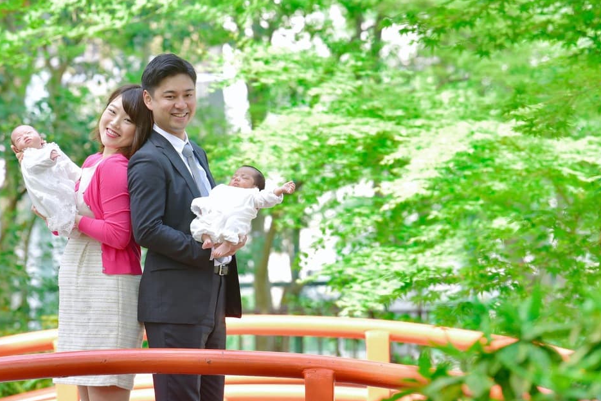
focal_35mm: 308
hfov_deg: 6.7
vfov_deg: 4.5
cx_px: 229
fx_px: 5143
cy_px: 179
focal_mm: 200
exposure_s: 1/320
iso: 800
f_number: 5.6
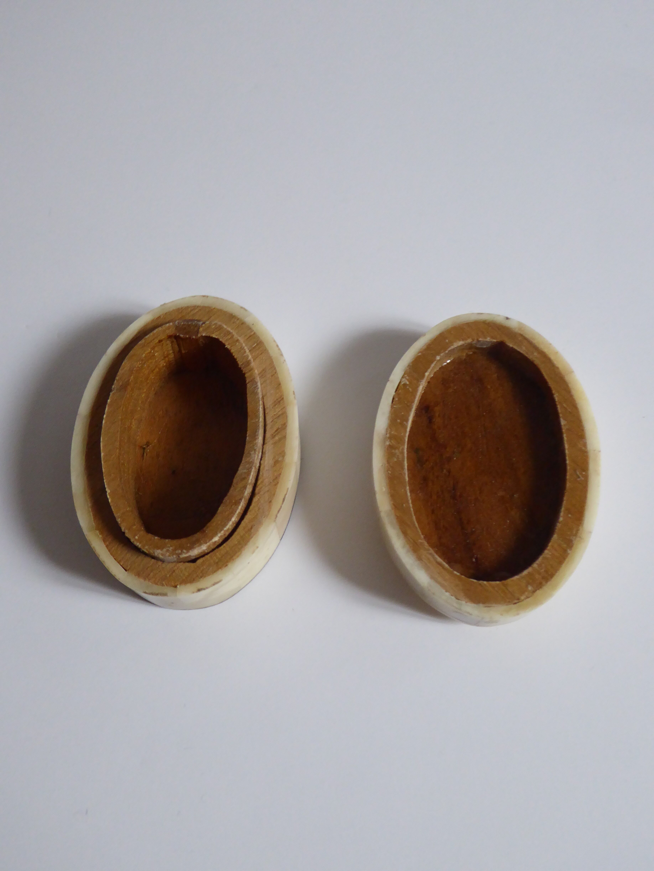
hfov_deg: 44.2
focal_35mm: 32
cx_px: 327
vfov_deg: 56.8
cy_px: 436
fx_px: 806
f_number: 3.5
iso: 400
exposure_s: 1/10
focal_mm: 5.4
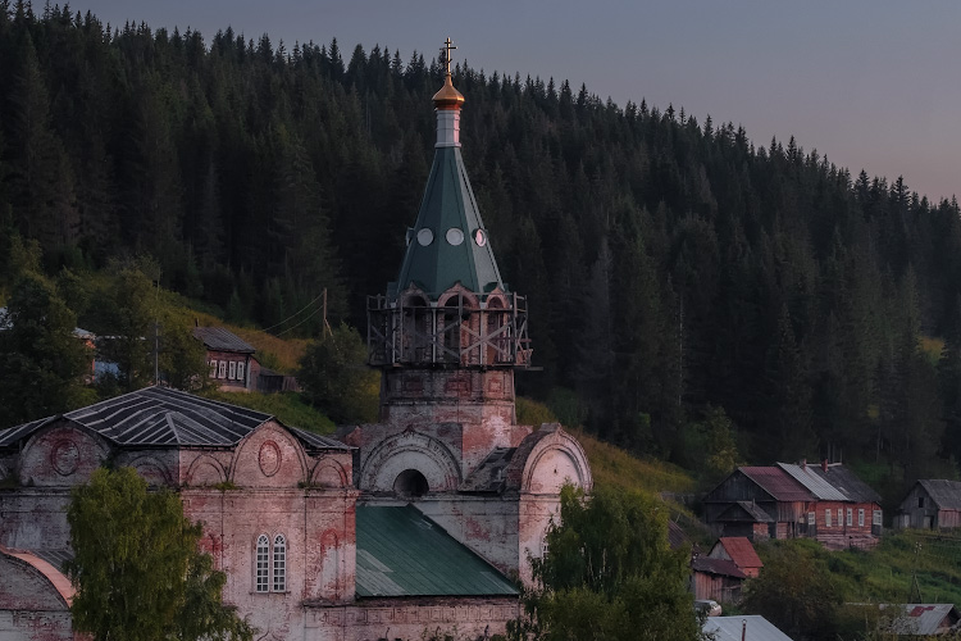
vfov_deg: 9.8
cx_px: 404
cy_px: 513
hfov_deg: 14.6
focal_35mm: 140
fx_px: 3737
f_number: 11
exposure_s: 1.7
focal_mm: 50
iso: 800
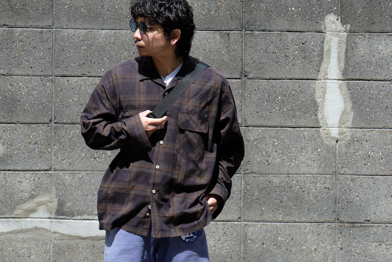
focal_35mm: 204
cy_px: 131
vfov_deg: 6.7
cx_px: 196
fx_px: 2222
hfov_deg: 10.1
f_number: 6
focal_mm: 135.7
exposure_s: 1/900
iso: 400
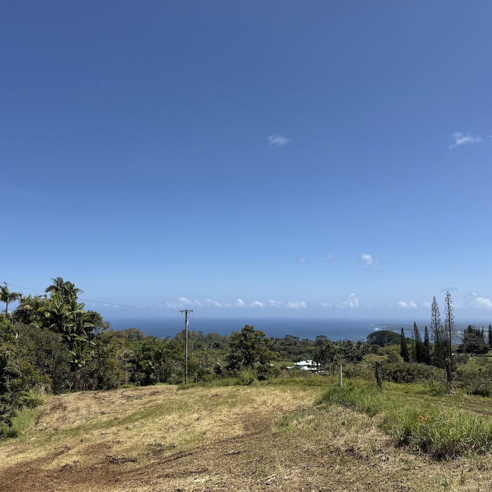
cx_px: 225
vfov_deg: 55.6
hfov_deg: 55.5
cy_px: 248
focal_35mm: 29
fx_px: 466
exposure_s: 1/6173
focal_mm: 6.76
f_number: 1.78
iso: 80
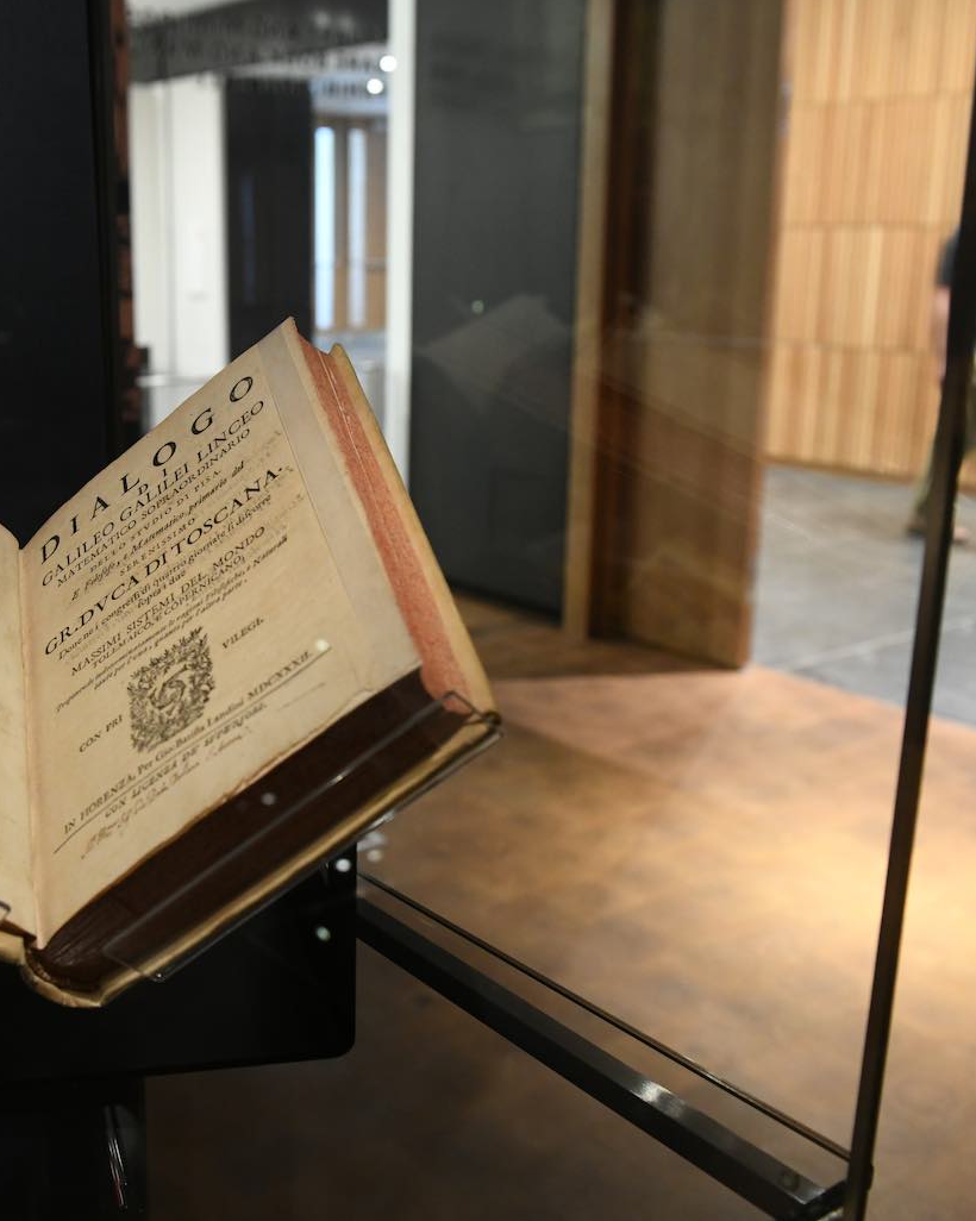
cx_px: 299
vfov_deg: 44.8
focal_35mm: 41
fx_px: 1481
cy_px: 611
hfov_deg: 36.0
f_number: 4.5
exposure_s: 1/20
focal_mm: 28
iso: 3200
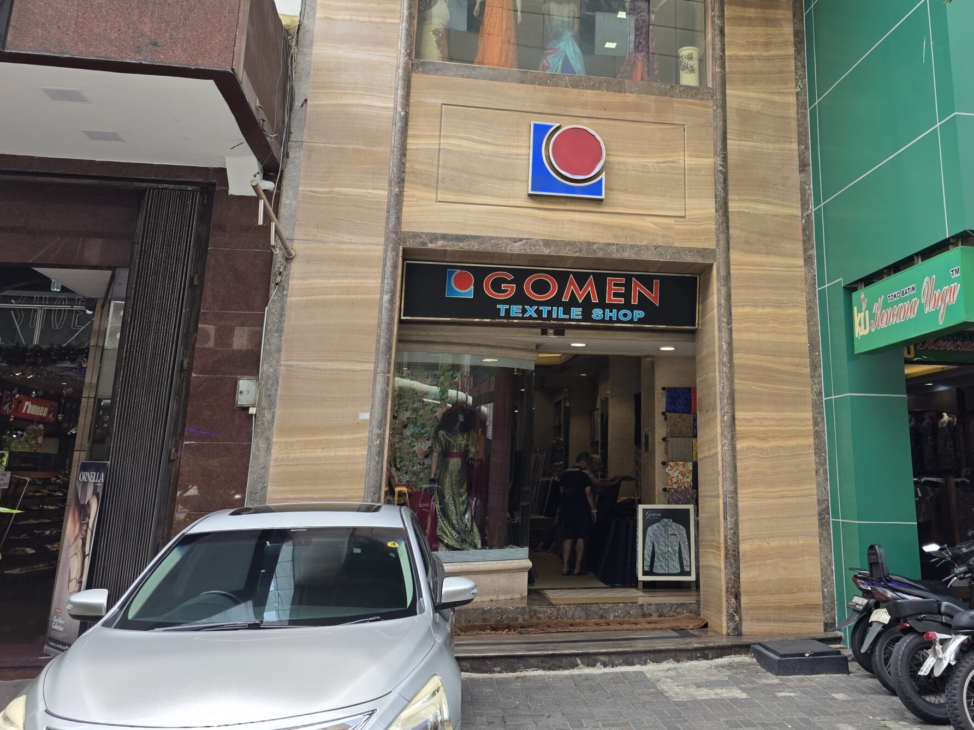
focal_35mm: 33
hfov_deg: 54.4
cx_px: 634
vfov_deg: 42.5
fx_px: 929
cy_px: 254
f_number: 1.7
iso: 80
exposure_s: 1/1354
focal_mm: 6.3
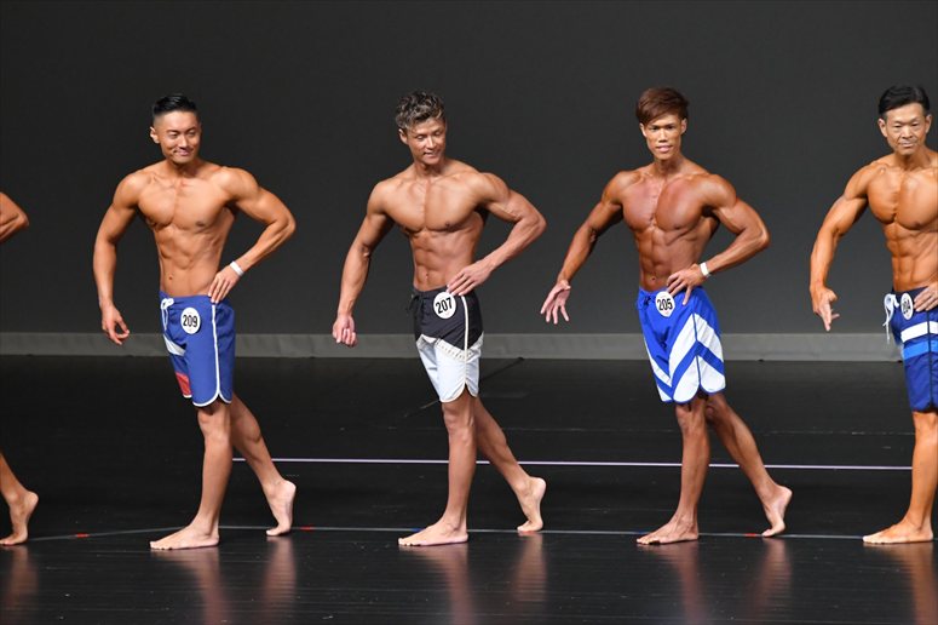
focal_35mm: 285
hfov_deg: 7.2
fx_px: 7422
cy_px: 312
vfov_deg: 4.8
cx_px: 469
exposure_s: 1/400
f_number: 5.6
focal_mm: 190
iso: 4000
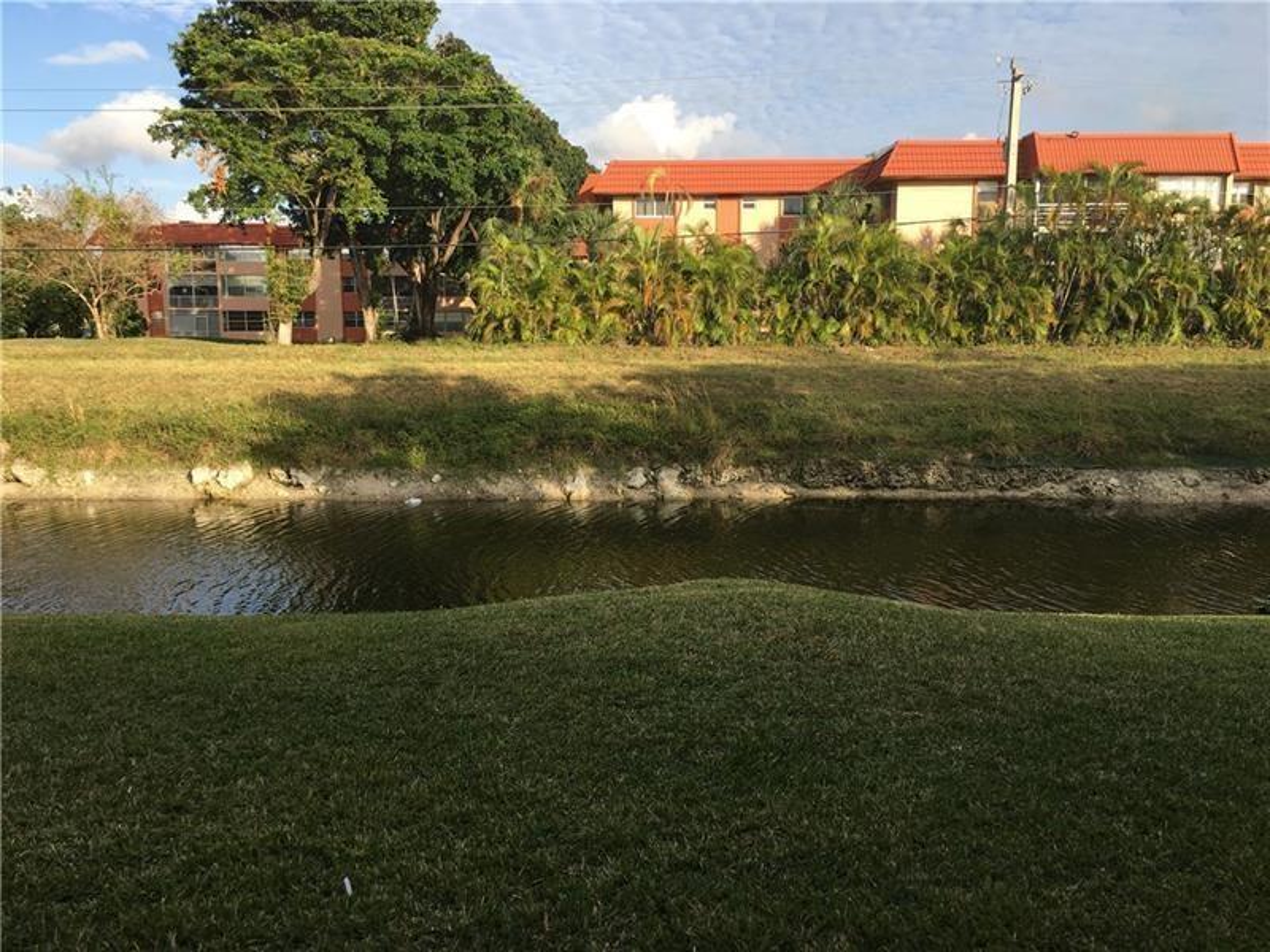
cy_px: 476
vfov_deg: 48.2
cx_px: 635
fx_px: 1064
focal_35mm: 29
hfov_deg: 61.7
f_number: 2.2
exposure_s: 1/761
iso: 25
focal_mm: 4.15
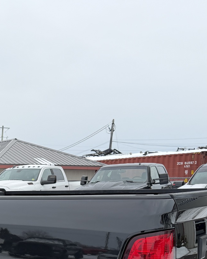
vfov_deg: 30.3
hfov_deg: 23.6
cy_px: 242
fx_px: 452
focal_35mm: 59
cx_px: -39
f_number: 1.78
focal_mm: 6.76
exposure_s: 1/1727
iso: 100
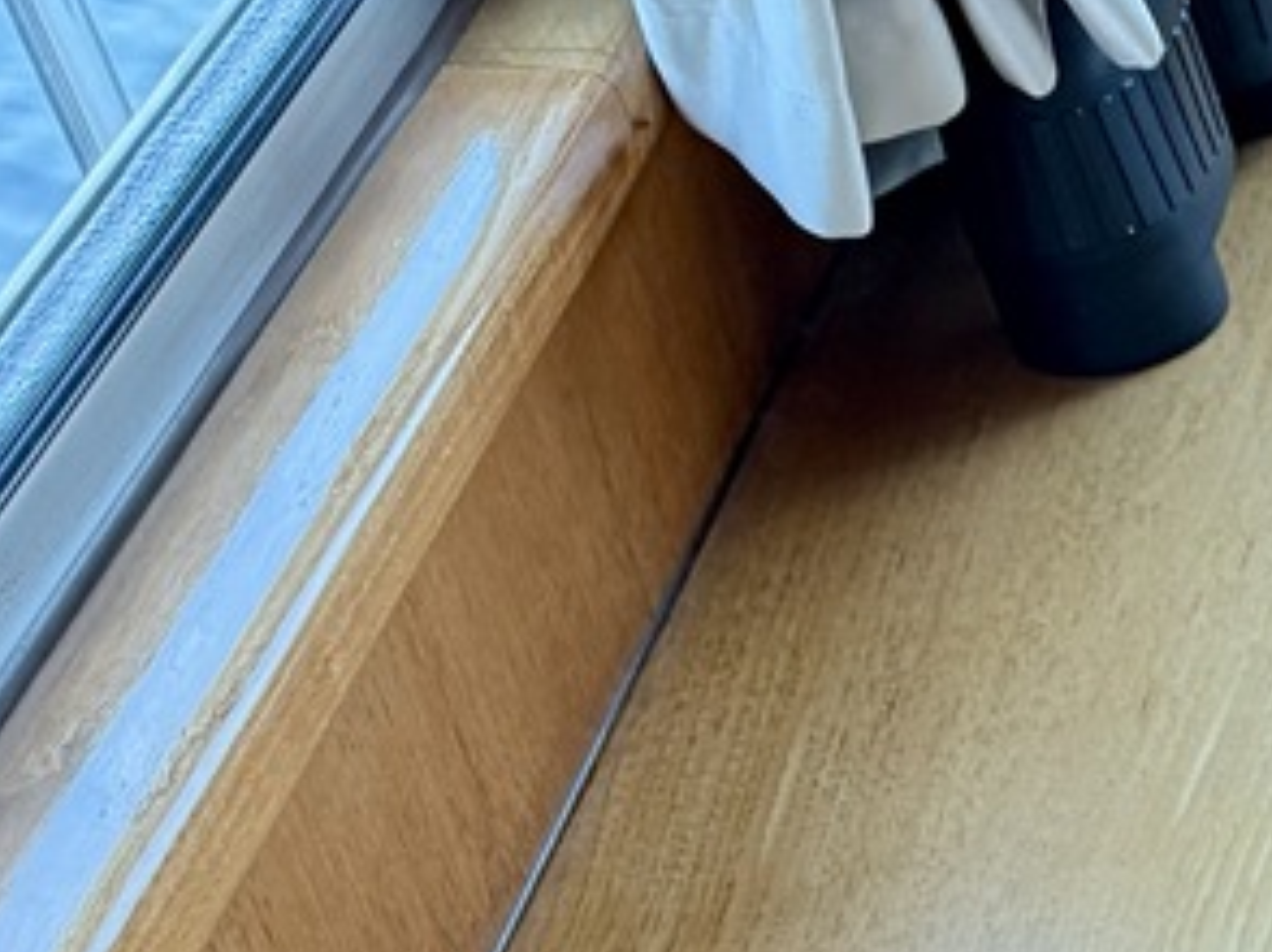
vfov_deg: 13.0
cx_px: 2401
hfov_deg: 16.3
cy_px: 1930
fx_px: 3598
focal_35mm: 98
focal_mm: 6.76
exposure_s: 1/60
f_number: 1.78
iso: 400
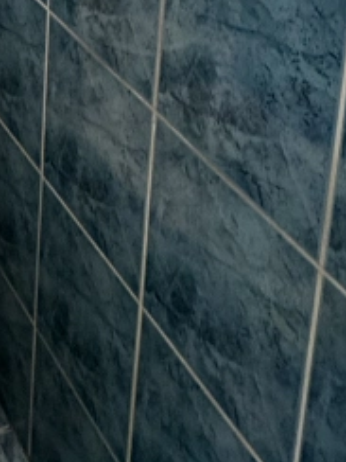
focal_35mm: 62
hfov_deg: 19.1
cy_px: -288
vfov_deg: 23.0
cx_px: -240
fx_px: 826
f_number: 2.2
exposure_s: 1/100
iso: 320
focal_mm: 2.22
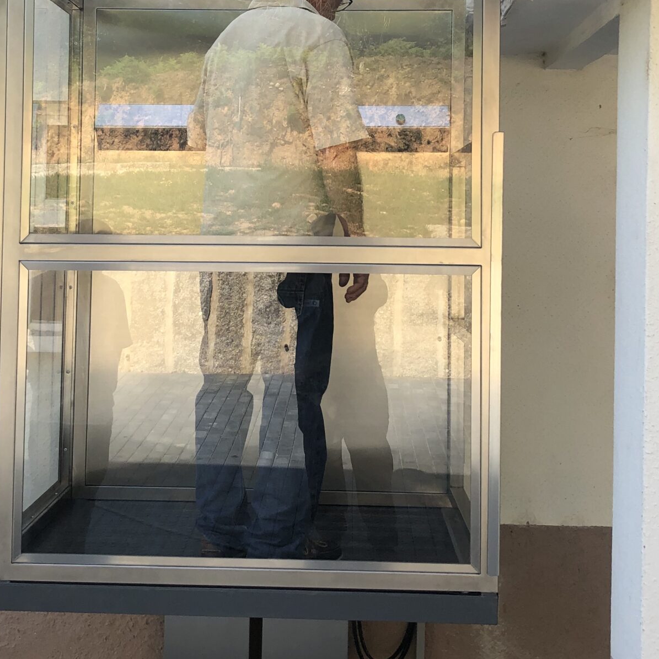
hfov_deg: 32.2
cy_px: 200
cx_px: 287
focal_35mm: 53
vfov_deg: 31.8
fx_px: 1142
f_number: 1.8
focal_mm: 3.99
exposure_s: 1/425
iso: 20
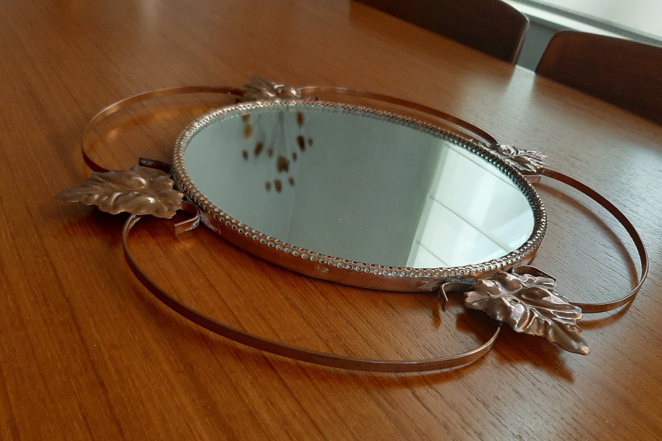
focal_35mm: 28
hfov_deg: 65.5
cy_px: 249
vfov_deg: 46.3
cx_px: 335
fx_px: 515
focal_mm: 3.93
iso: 160
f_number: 1.7
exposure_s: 1/50
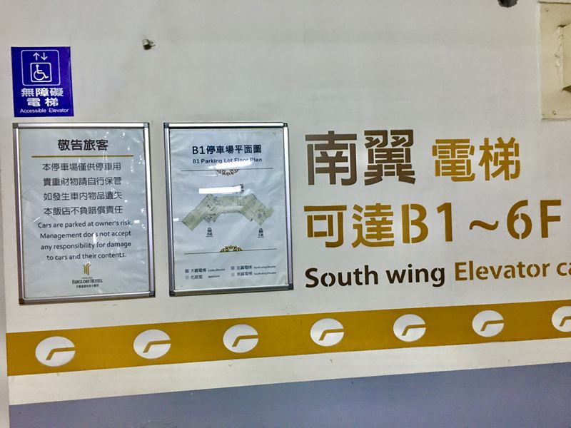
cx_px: 286
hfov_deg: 61.7
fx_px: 478
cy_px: 214
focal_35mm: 29
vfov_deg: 48.2
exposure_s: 1/8
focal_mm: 4.15
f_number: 2.2
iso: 100
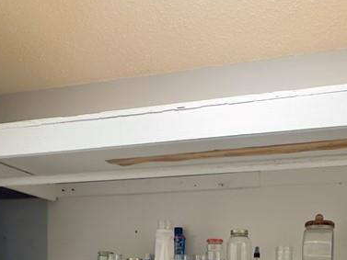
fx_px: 381
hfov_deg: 48.0
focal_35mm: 38
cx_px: 237
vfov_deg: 31.6
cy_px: 312
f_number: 2.2
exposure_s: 1/60
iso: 800
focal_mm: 2.22
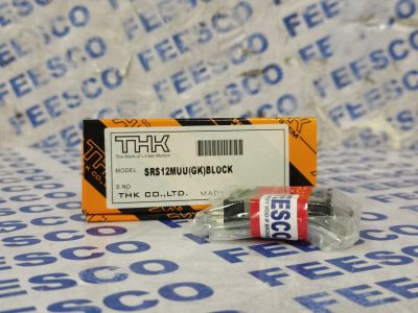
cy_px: 156
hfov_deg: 36.8
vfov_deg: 28.0
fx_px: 628
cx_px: 209
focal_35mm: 52
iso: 500
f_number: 1.8
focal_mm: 5.58
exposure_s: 1/40
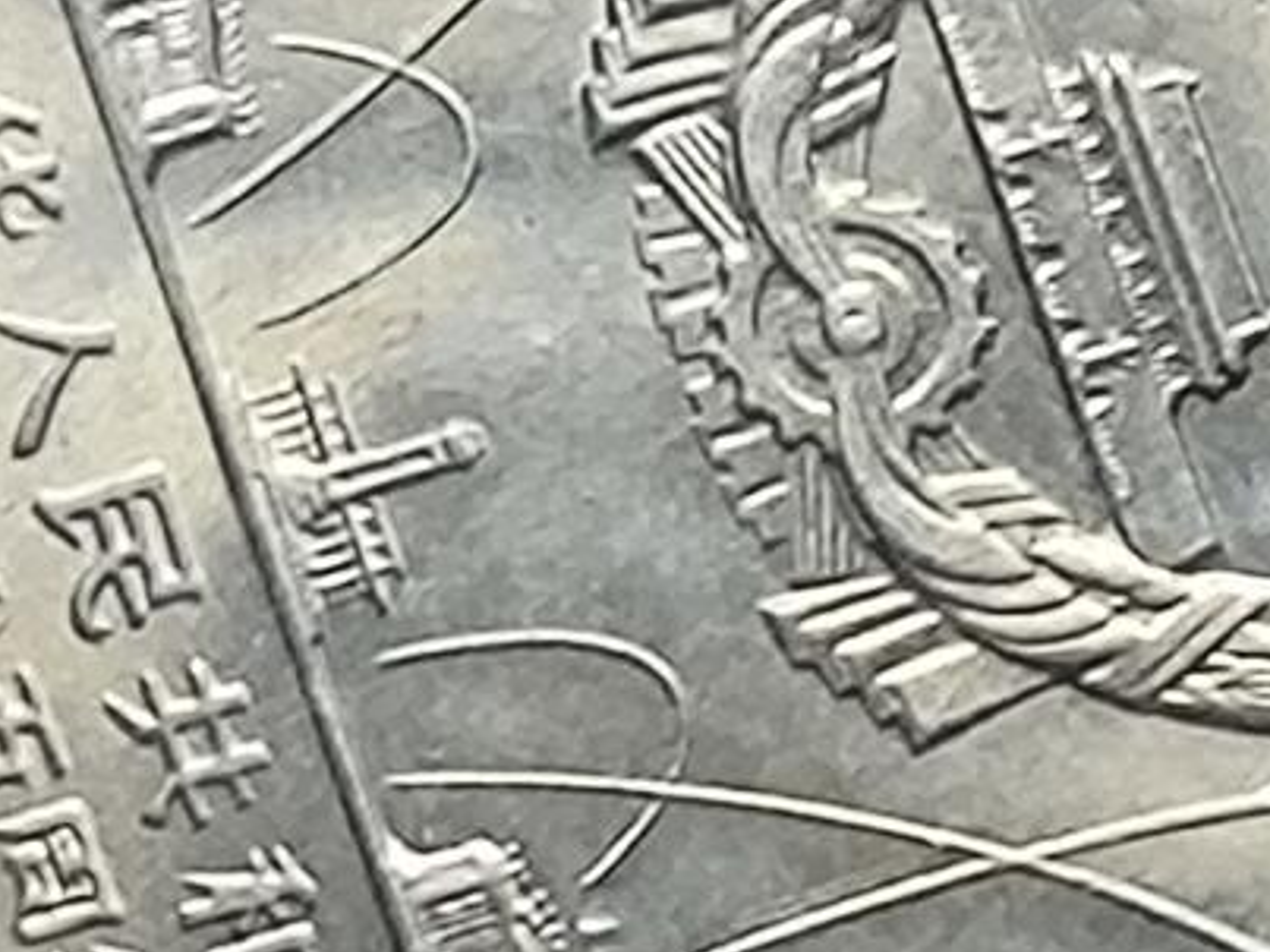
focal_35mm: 441
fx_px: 16175
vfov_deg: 3.4
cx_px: 788
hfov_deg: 4.5
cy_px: 407
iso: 200
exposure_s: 1/100
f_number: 1.7
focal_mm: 5.35
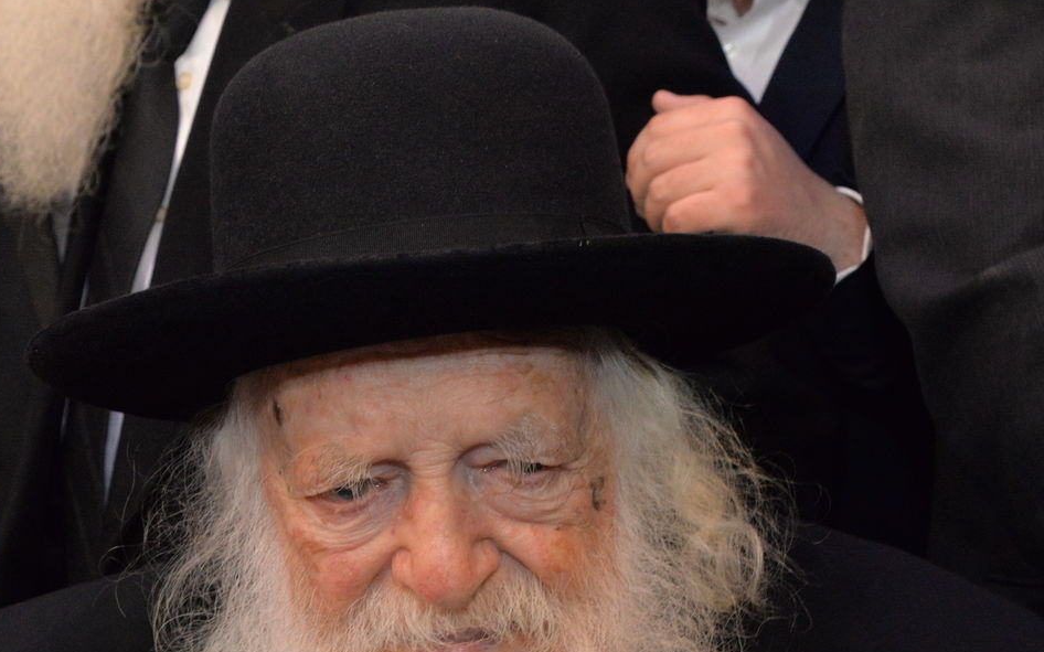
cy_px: 504
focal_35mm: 83
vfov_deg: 15.6
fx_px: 2361
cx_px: 439
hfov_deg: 24.9
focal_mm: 55
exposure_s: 1/60
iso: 6400
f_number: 11
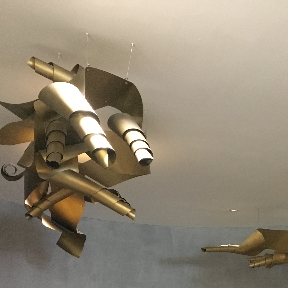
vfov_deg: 31.5
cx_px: 262
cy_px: 223
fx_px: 499
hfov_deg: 30.7
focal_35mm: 53
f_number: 2.2
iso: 320
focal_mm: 4.15
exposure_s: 1/17
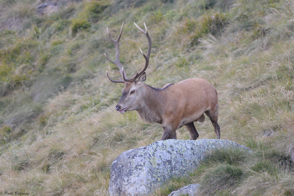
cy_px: 98
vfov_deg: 2.5
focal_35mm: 550
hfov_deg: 3.7
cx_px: 147
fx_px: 4493
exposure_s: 1/400
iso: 6400
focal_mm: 550
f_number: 8
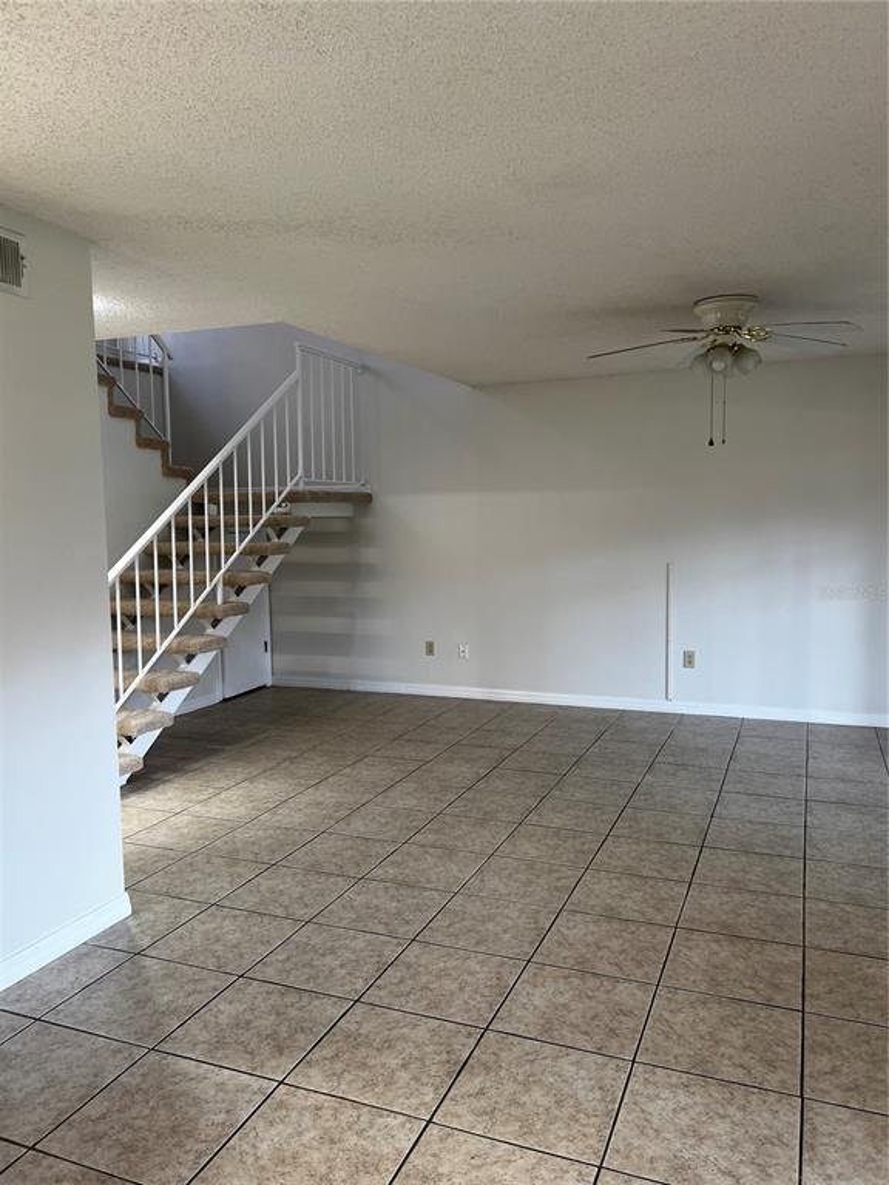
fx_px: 890
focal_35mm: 26
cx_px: 444
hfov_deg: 53.1
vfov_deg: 67.3
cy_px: 592
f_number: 1.5
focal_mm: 5.7
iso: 80
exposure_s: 1/60
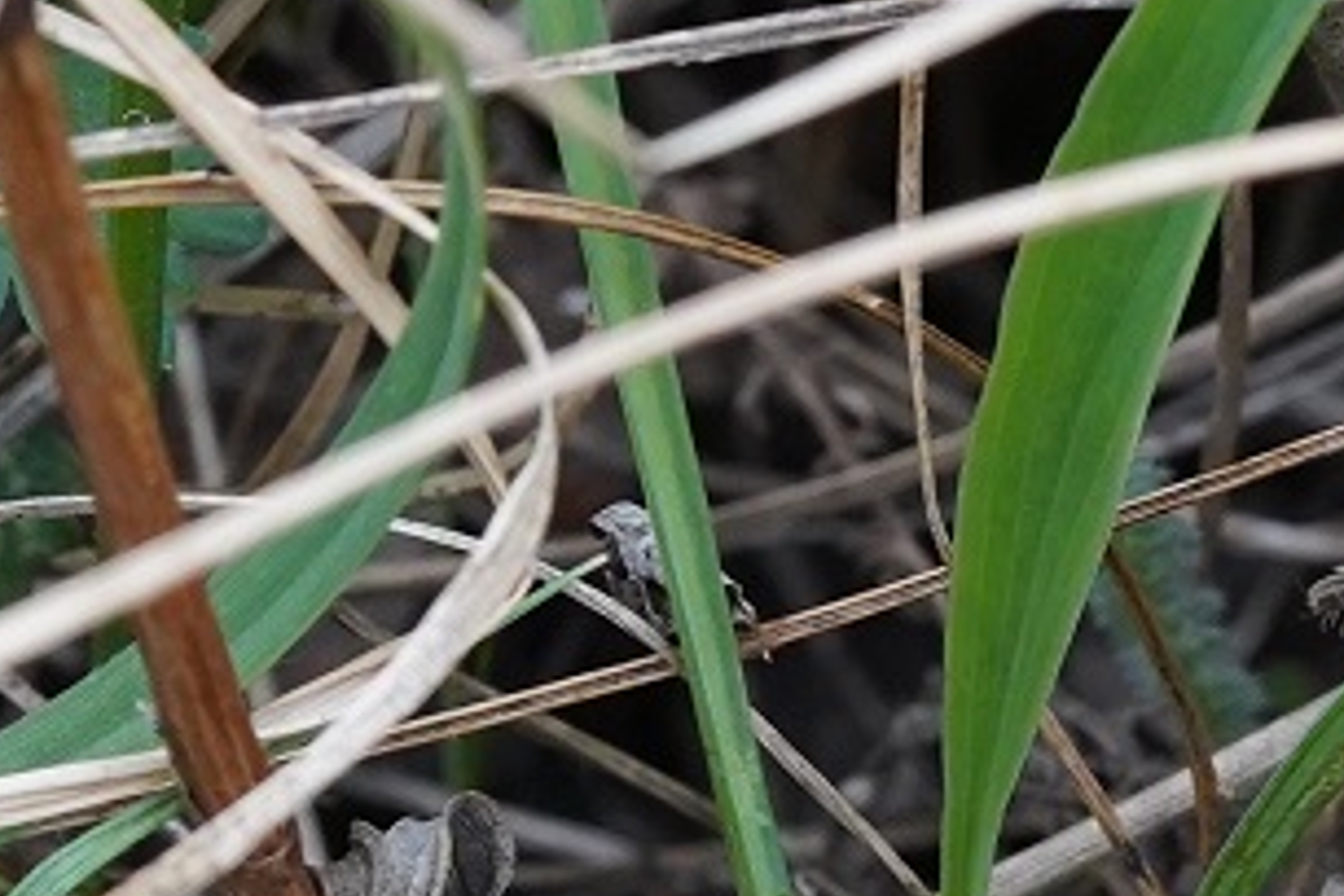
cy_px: 2517
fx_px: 23033
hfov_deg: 3.3
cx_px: 2367
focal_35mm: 617
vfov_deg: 2.2
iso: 2000
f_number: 8
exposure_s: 1/250
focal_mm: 90
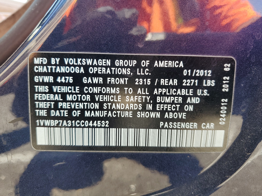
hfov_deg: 67.3
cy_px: 98
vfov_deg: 53.1
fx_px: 197
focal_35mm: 26
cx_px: 131
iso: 50
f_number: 1.5
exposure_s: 1/175
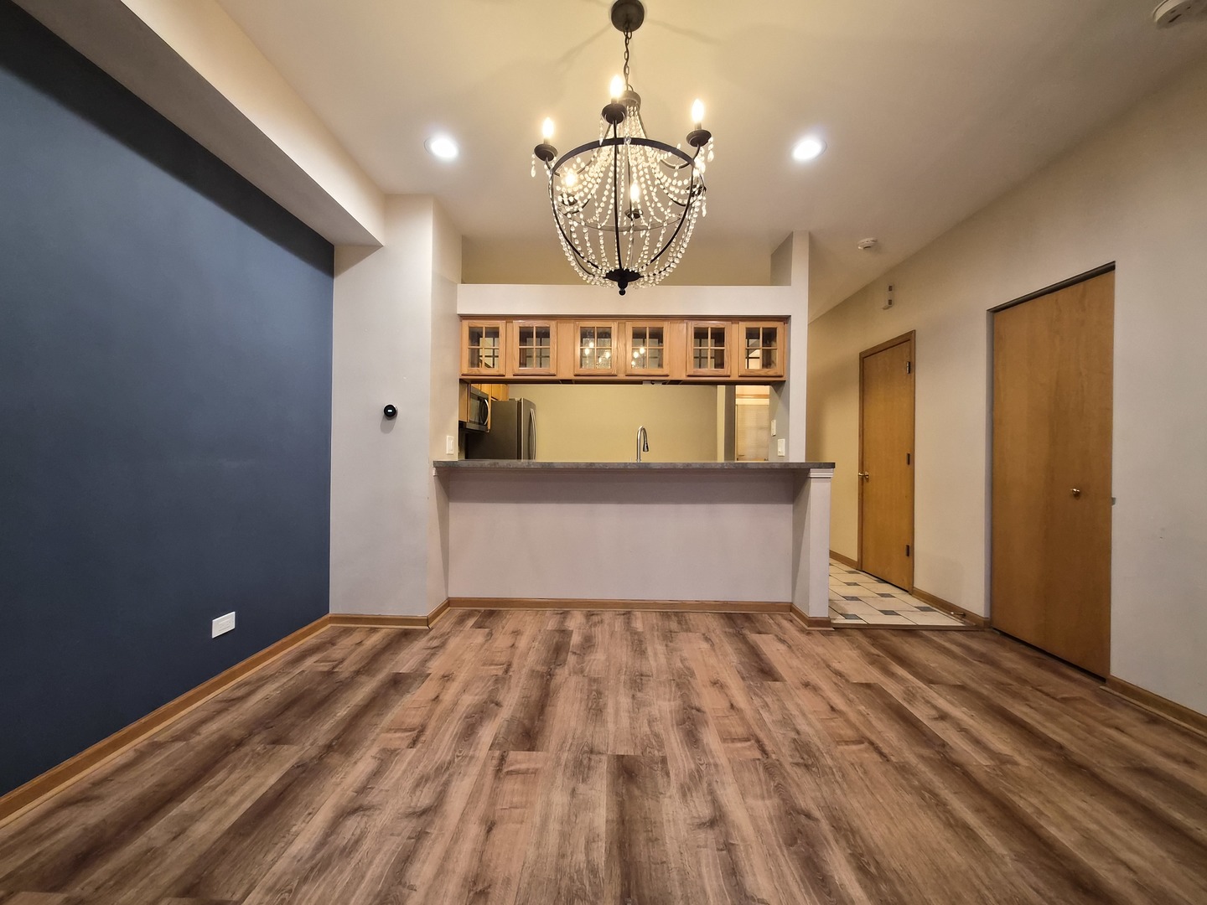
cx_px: 604
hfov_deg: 106.2
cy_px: 452
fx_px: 453
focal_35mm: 13
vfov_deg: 89.9
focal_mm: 1.7
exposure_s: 1/60
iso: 400
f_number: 2.2
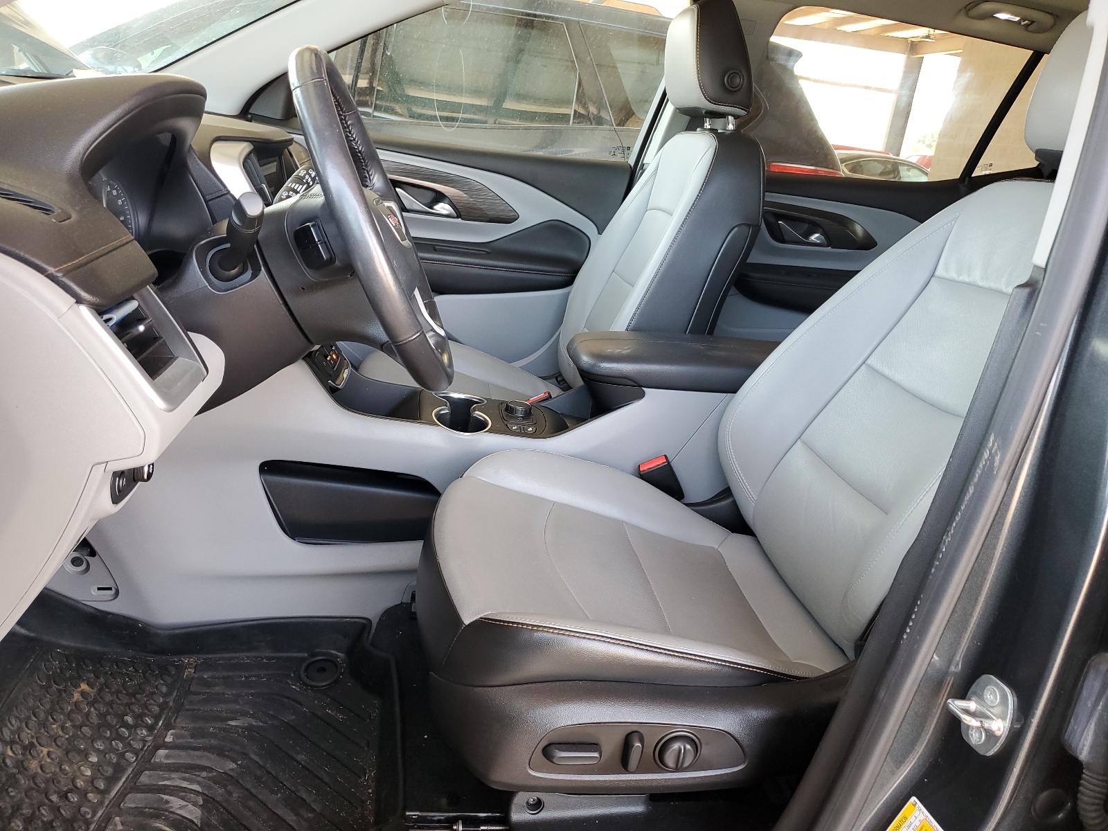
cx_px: 554
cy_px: 416
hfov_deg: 67.3
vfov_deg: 53.1
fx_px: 832
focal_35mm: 26
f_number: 1.5
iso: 73
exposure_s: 1/60.2
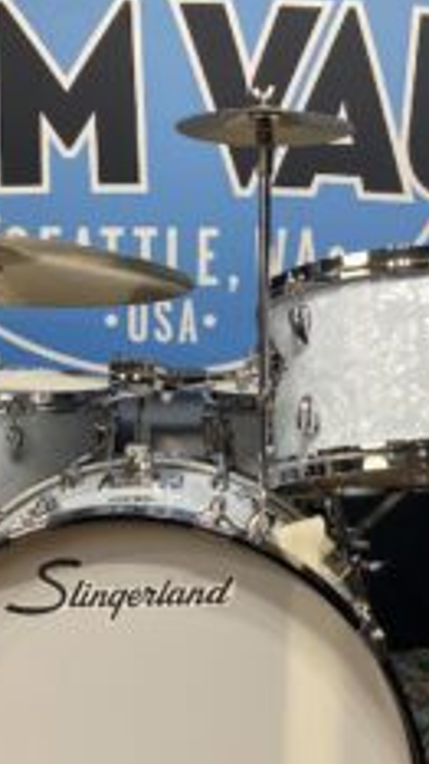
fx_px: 1194
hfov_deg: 20.4
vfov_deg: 35.4
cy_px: 400
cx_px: 190
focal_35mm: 59
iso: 100
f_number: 1.8
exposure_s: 1/60
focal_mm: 3.99
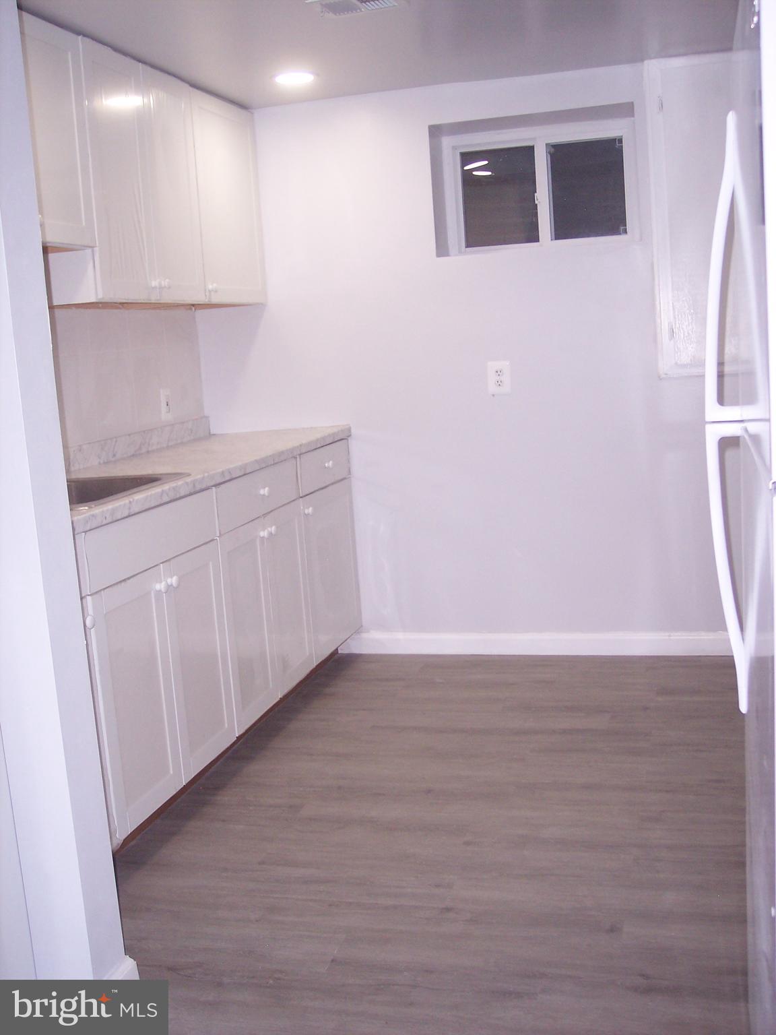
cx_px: 388
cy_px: 518
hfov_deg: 36.8
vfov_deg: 47.9
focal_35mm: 39
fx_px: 1166
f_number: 2.8
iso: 140
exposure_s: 1/60
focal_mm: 8
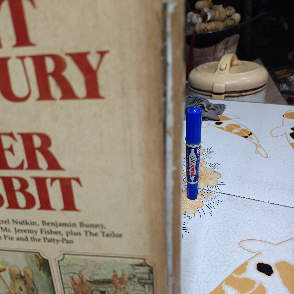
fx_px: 279
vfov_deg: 55.3
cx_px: 146
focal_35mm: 29
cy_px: 173
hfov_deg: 55.6
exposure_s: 1/25
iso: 1026
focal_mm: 5.31
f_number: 1.7
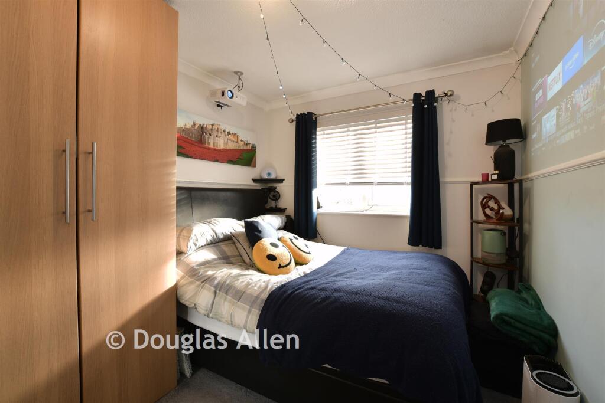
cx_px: 302
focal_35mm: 15
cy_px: 202
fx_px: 252
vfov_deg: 77.3
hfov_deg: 100.4
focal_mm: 10
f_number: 8
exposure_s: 1
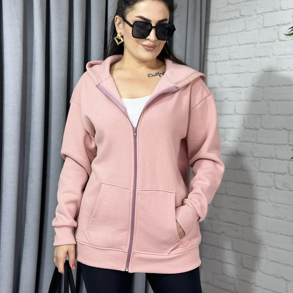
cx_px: 146
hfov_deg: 30.0
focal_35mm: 57
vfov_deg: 30.0
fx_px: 546
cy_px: 133
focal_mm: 6.86
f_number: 1.78
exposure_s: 1/100
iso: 80
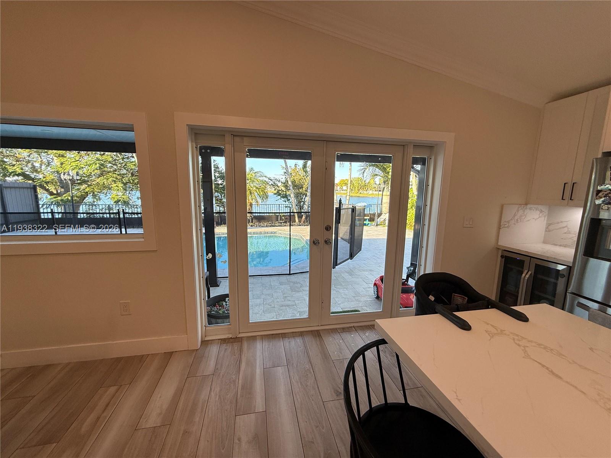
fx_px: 247
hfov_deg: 102.1
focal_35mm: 14
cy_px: 229
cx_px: 306
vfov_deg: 85.7
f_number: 2.2
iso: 80
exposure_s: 1/120
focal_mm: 2.22
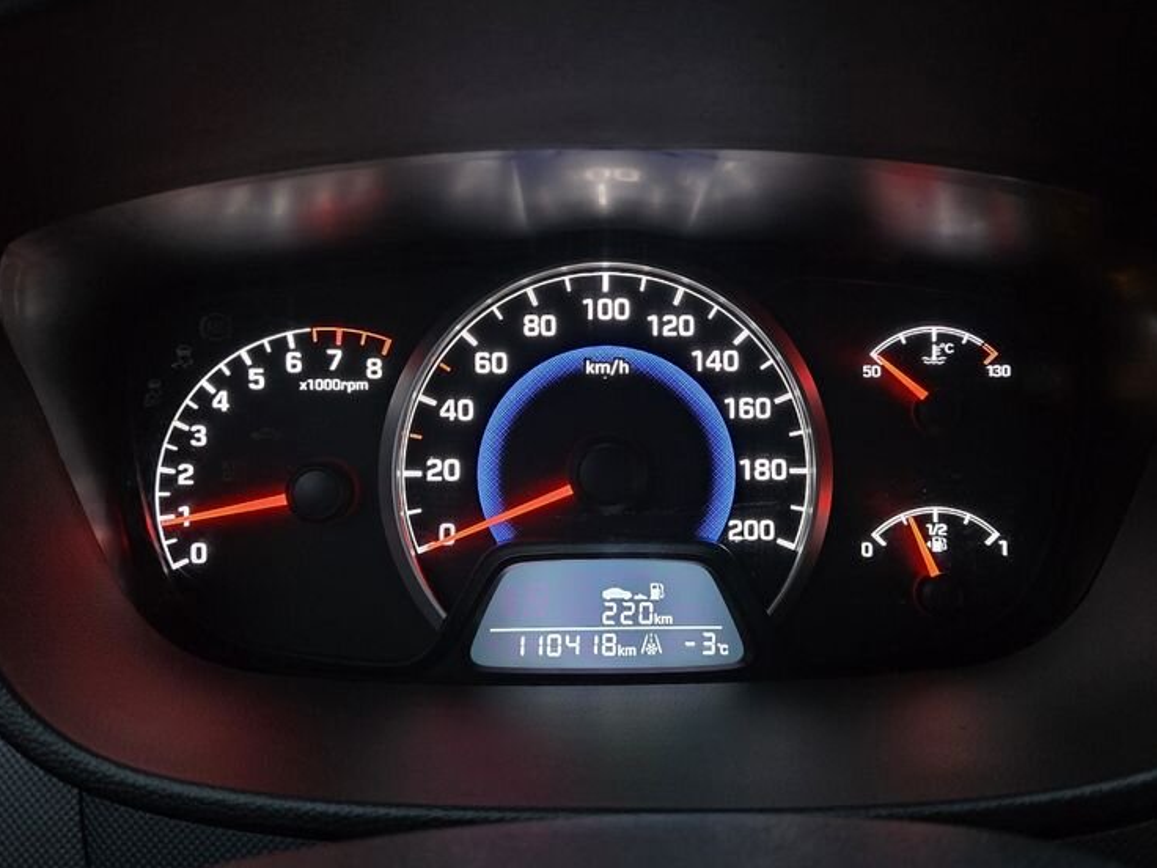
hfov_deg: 56.8
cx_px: 599
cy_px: 440
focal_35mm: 32
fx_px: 1070
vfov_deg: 44.2
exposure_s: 1/40
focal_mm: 6.3
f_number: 1.7
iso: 1250
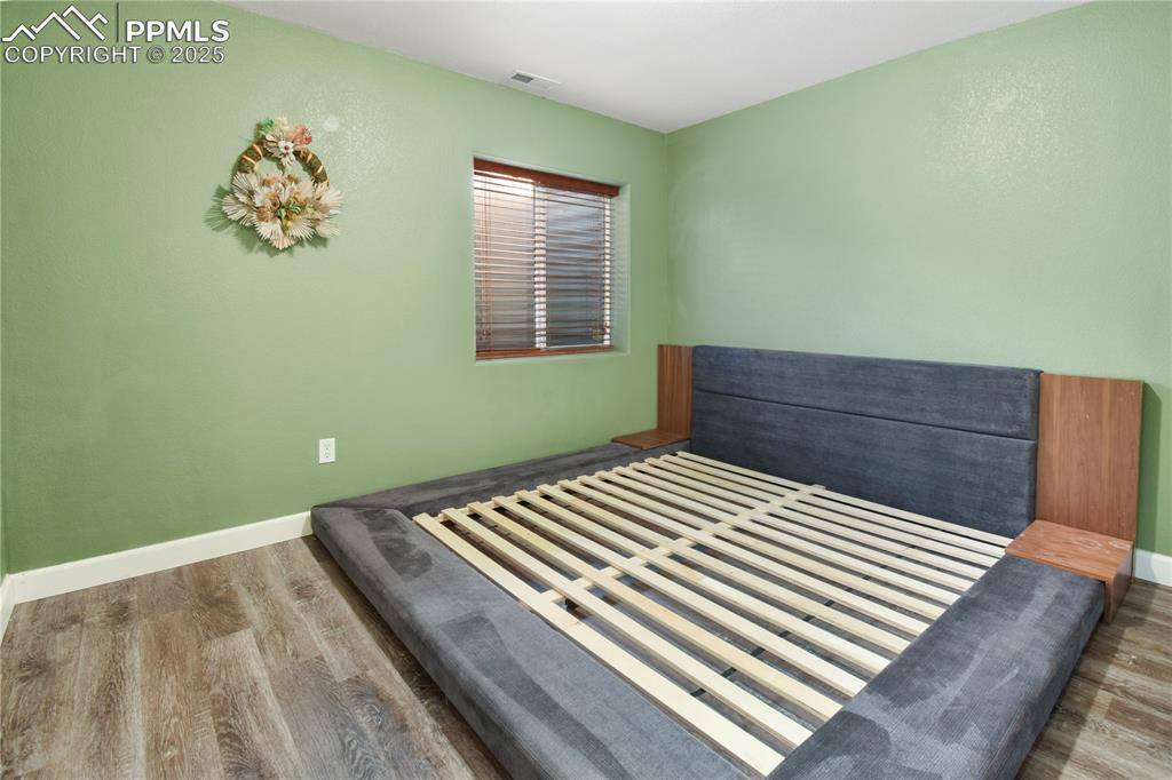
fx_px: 488
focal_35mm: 15
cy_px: 390
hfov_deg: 100.4
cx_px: 586
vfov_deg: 77.3
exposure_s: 1.3
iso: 320
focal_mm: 10
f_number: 8
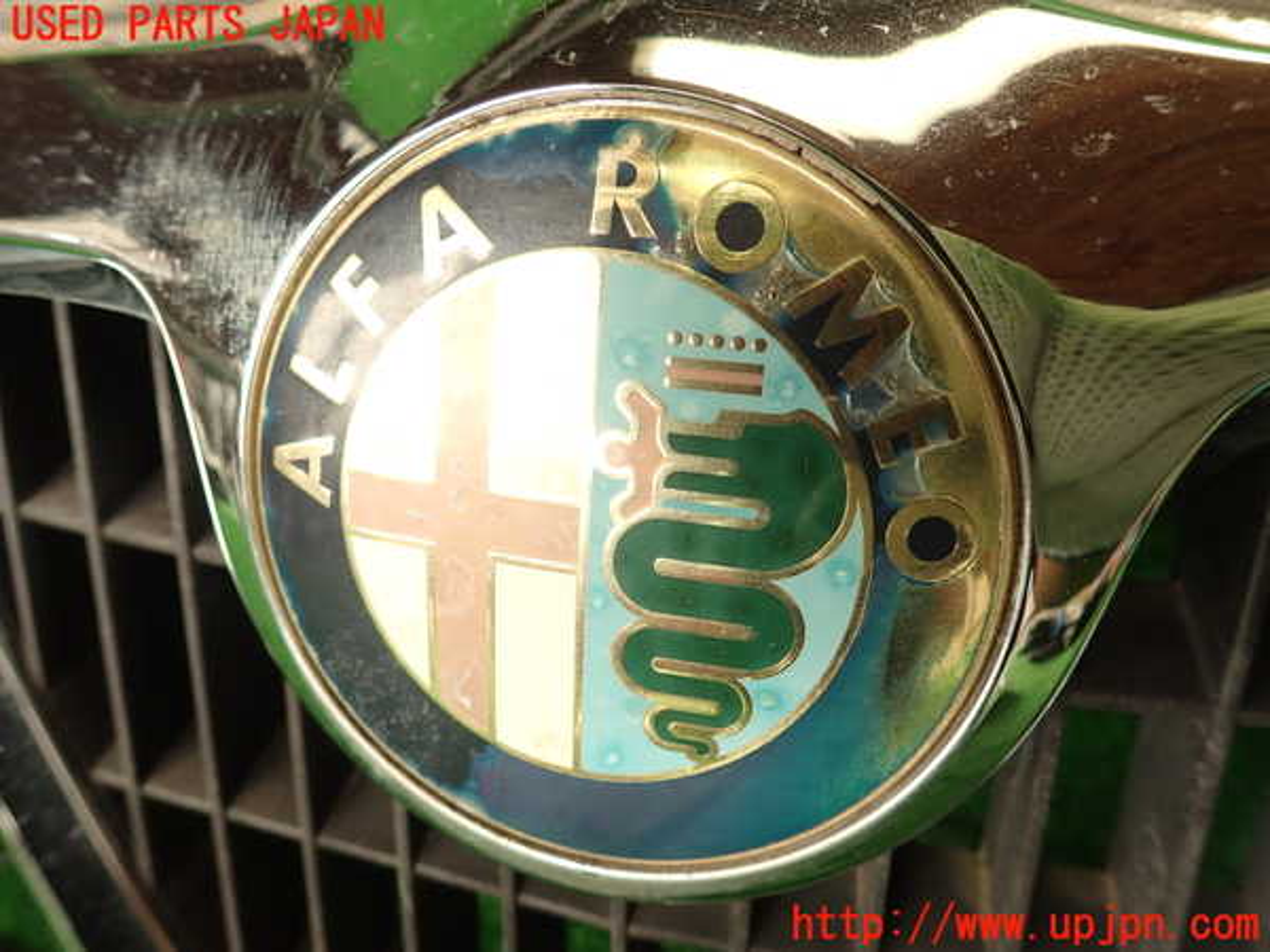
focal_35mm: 25
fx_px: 917
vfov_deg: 54.9
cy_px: 476
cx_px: 635
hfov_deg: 69.4
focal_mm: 4.5
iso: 100
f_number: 2.8
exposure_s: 1/60
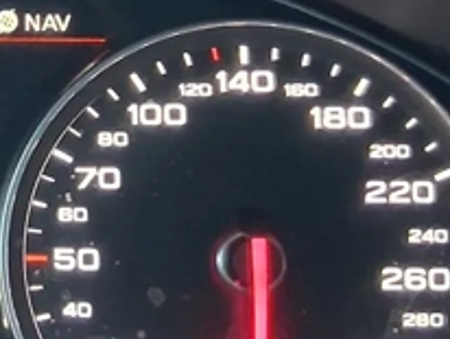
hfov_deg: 14.2
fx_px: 1640
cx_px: -304
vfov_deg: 11.8
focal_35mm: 126
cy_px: 81
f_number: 1.8
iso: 640
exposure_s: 1/25
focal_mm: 3.98
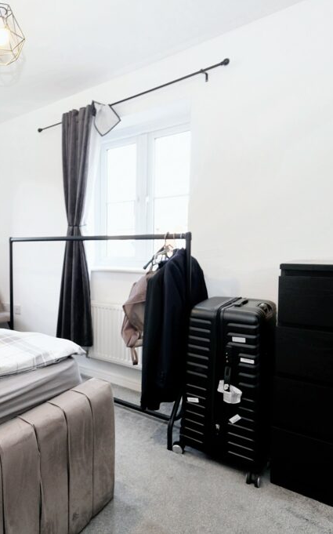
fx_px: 334
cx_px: 35
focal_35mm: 23
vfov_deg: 77.2
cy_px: 267
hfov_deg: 47.7
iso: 640
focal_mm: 10
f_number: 4
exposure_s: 1/60
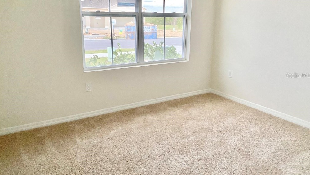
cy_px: 75
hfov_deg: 66.1
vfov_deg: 40.1
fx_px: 238
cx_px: 156
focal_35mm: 29
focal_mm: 4.25
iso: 640
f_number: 1.8
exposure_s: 1/37
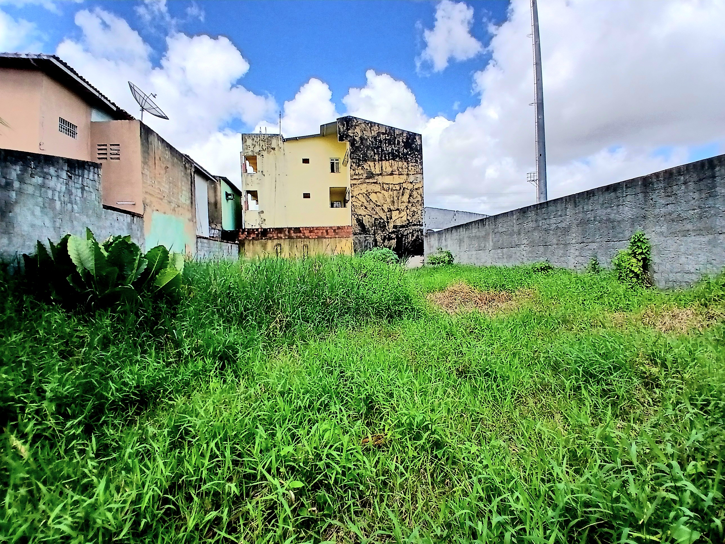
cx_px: 362
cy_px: 272
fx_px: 356
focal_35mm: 17
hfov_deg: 91.0
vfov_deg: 74.7
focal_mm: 1.4
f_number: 2.2
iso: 50
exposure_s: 1/1250
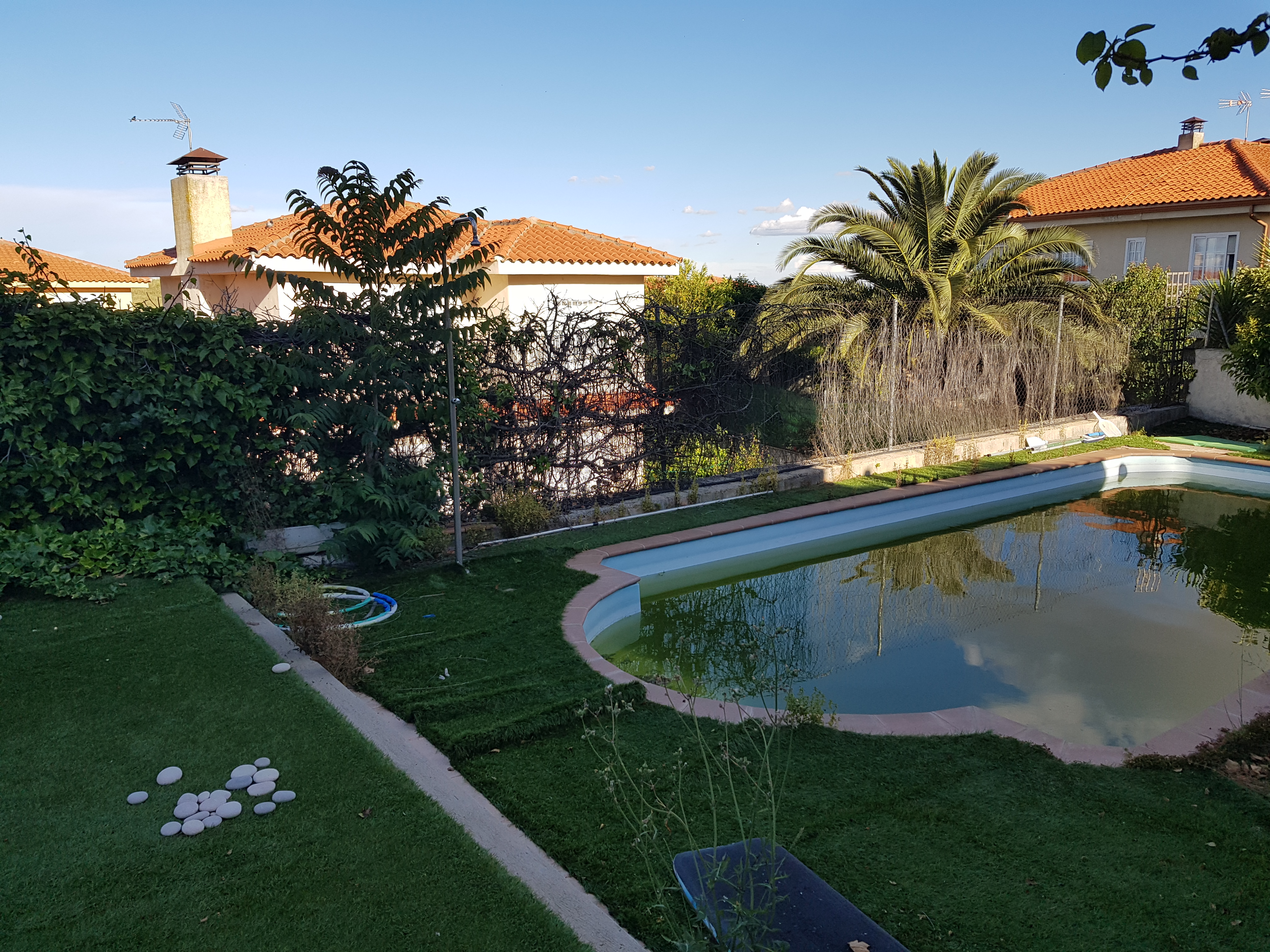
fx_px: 954
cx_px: 635
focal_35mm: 26
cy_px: 476
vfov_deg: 53.1
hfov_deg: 67.3
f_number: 1.7
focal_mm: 4.3
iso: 40
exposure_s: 1/1376
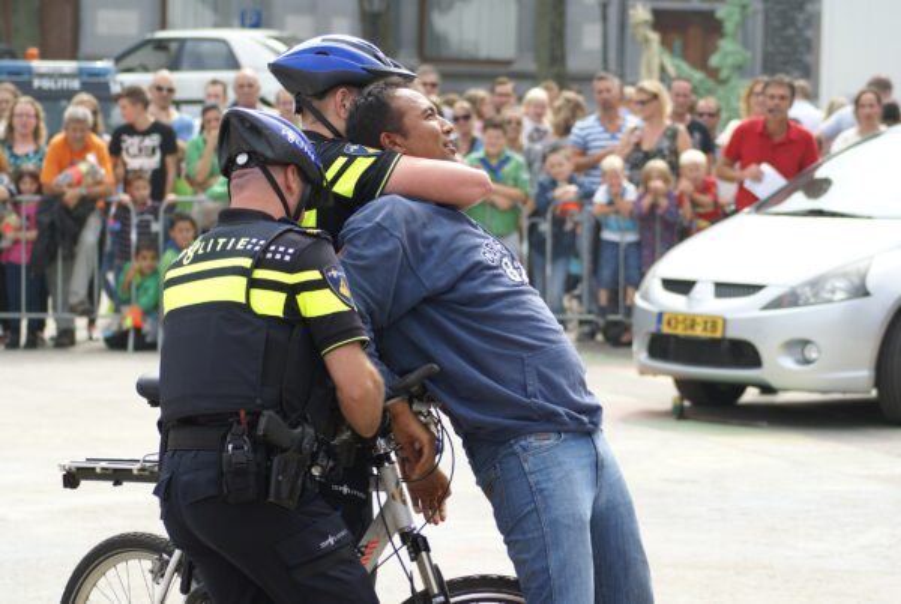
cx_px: 450
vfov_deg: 9.2
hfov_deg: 13.7
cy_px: 302
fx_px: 3760
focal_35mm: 150
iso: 100
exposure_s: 1/320
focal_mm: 100
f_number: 5
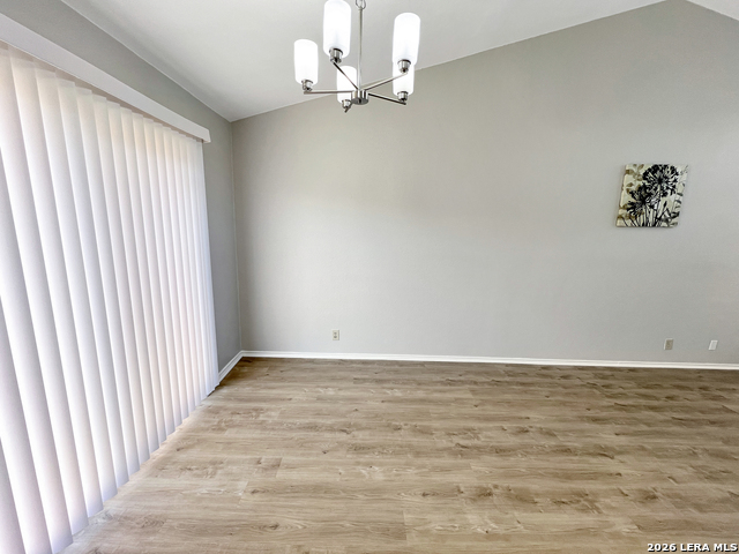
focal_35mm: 13
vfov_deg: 89.9
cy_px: 277
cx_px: 370
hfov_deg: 106.2
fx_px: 278
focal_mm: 1.57
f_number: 1.8
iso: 50
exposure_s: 1/120
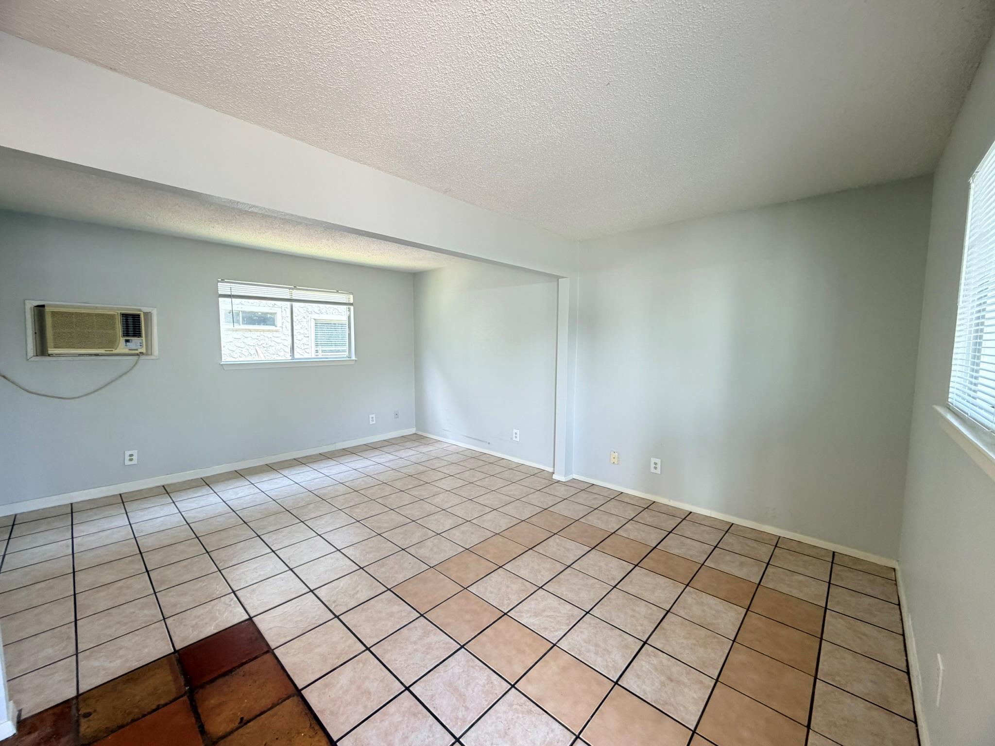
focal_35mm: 14
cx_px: 498
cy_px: 373
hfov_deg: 102.1
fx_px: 402
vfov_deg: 85.7
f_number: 2.2
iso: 250
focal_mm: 2.22
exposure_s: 1/60
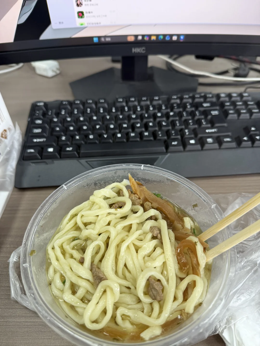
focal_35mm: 24
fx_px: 240
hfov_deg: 56.8
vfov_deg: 71.6
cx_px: 130
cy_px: 173
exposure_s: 1/100
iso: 125
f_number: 1.78
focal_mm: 6.76
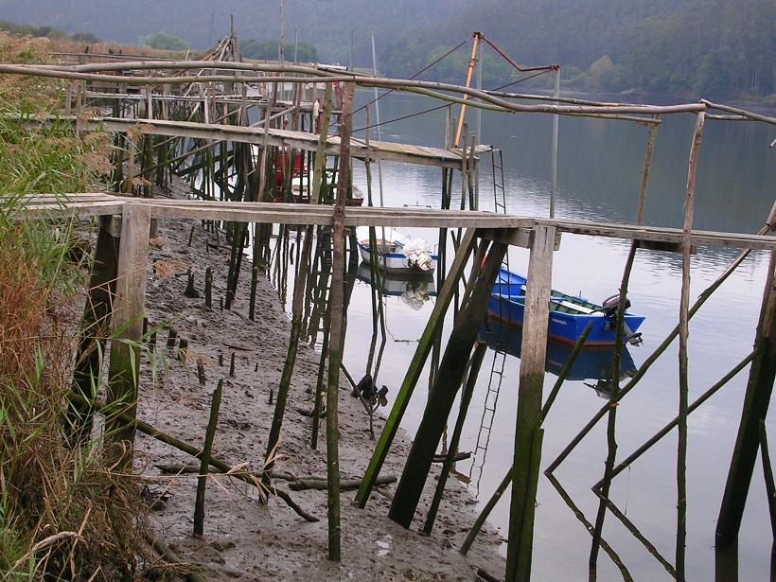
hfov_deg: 29.0
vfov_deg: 21.9
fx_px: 1502
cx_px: 388
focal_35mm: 67
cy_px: 291
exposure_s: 1/171
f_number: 3.6
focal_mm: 10.2
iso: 50
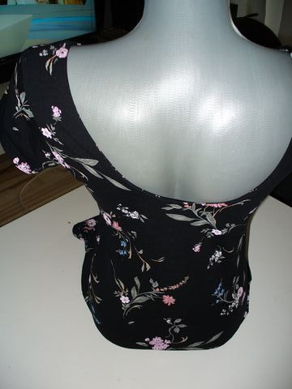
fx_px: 416
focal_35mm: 37
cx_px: 146
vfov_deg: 50.1
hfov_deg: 38.7
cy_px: 194
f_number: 2.8
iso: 100
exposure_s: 1/30
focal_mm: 6.1
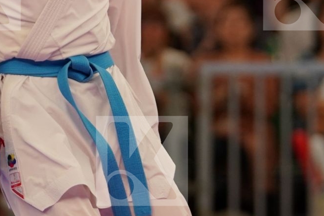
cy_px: -14
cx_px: 142
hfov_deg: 2.9
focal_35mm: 710
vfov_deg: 1.9
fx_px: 6390
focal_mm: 173
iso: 1250
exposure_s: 1/1000
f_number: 2.8
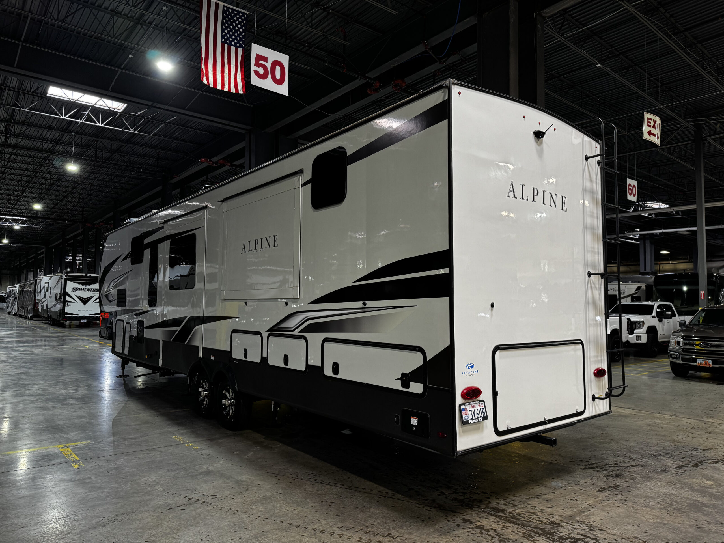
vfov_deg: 56.8
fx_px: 502
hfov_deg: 71.6
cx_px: 362
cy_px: 272
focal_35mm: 24
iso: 200
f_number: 1.78
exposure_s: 1/107
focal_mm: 6.76
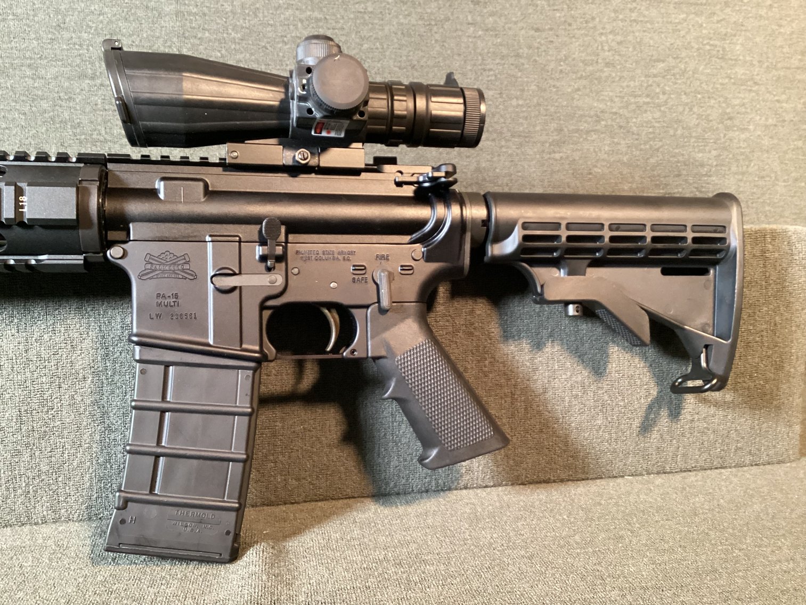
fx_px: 722
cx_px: 403
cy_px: 302
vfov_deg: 45.4
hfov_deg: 58.3
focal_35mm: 31
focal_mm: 3.3
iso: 400
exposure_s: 1/25
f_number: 2.4
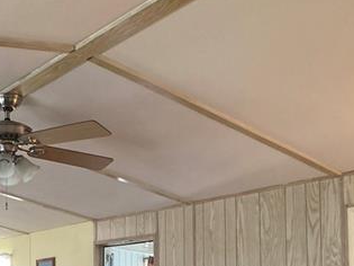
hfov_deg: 21.1
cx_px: 36
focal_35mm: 91
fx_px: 930
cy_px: 265
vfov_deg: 15.9
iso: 125
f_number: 1.8
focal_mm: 3.99
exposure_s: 1/60
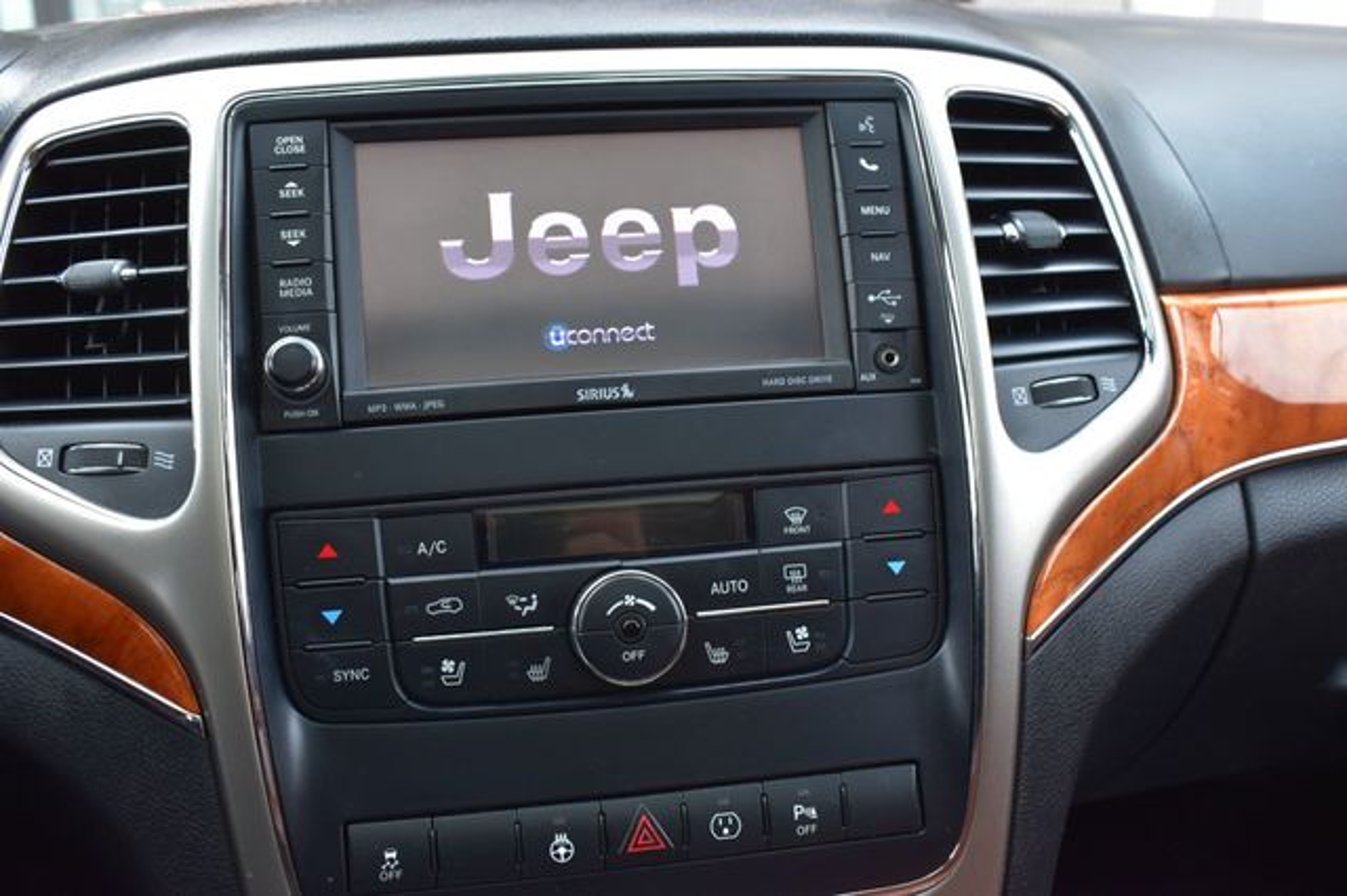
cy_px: 448
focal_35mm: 34
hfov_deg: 55.1
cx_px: 674
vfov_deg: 38.3
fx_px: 1290
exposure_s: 1/15
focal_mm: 23
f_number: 6.3
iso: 500
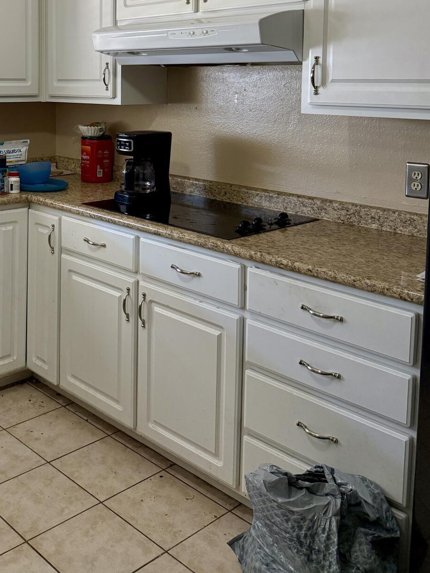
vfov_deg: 45.8
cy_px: 129
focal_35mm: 39
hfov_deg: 35.8
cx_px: 94
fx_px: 646
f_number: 1.78
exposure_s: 1/60
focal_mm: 6.76
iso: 250
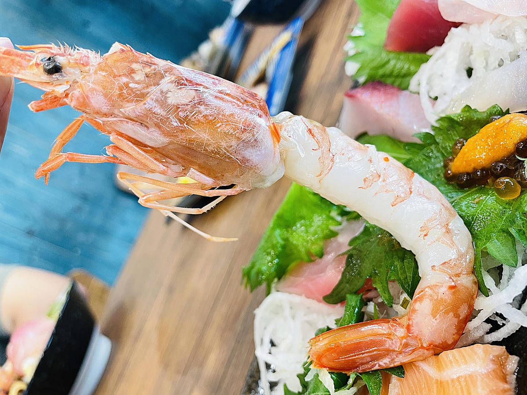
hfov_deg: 67.3
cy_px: 198
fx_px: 396
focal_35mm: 26
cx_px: 264
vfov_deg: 53.1
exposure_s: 1/60
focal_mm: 4.2
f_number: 1.6
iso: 100
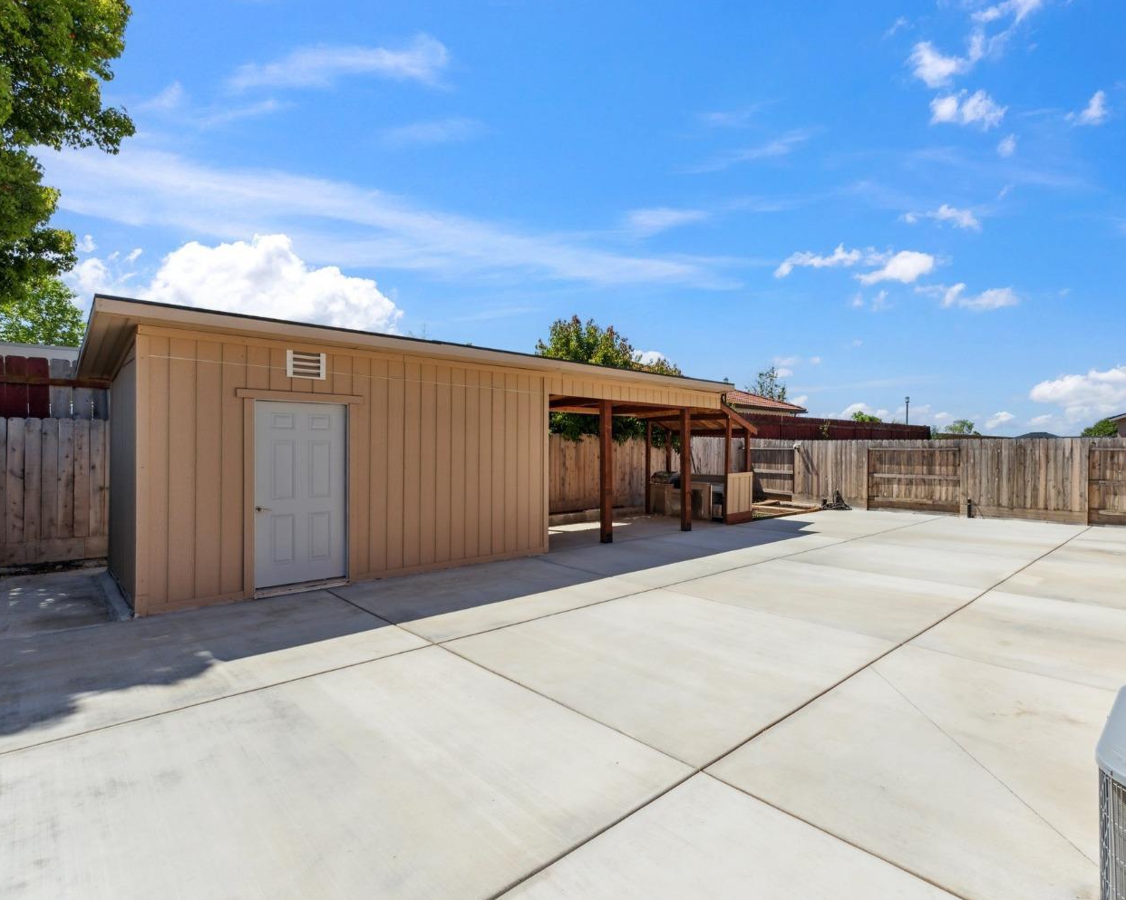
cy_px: 450
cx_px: 662
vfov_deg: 76.9
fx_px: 566
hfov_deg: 88.8
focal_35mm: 17
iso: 100
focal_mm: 10
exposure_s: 1/640
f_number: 8
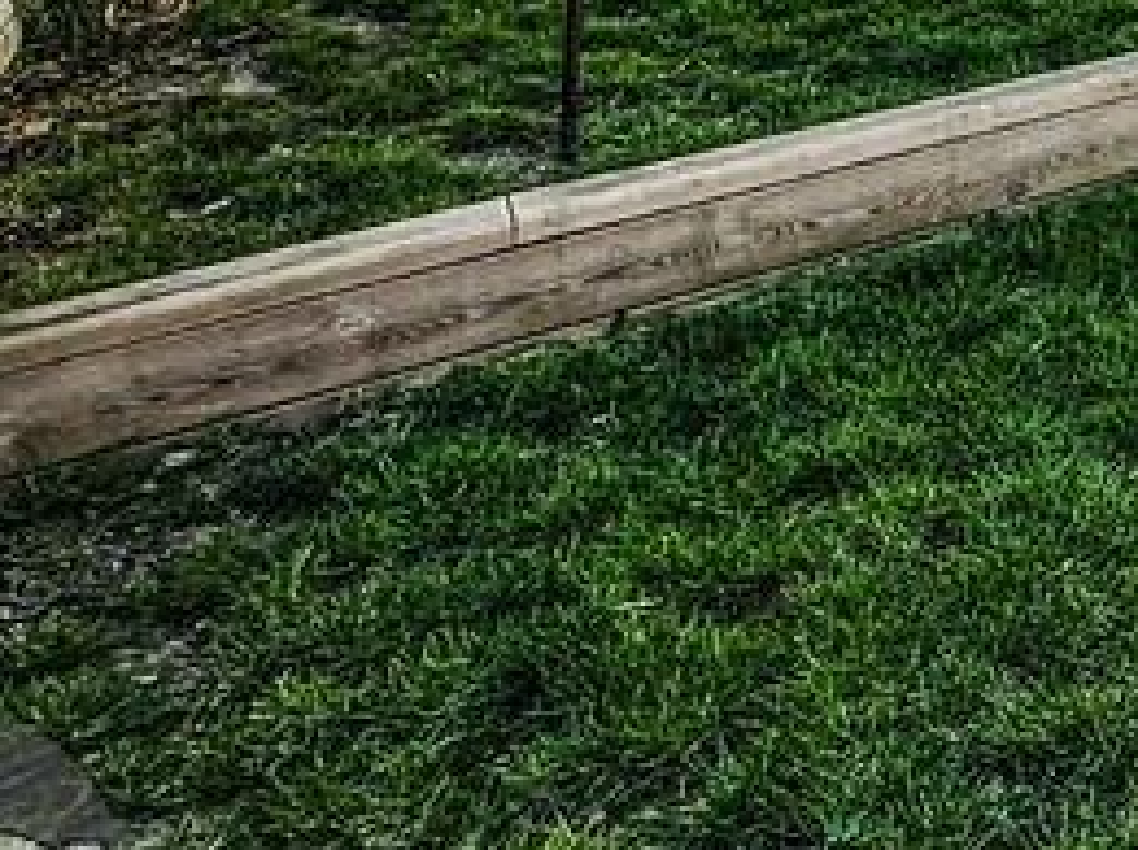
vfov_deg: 22.4
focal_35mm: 55
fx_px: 1806
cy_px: -379
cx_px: 1805
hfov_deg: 24.7
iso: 40
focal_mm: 2.22
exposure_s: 1/420
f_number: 2.2
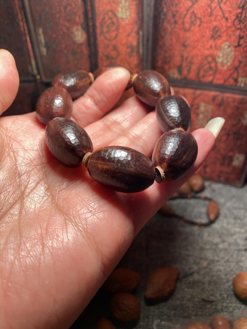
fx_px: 238
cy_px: 164
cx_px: 124
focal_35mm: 25
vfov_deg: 69.4
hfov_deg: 54.9
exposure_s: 1/110
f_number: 1.8
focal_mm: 4.25
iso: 32
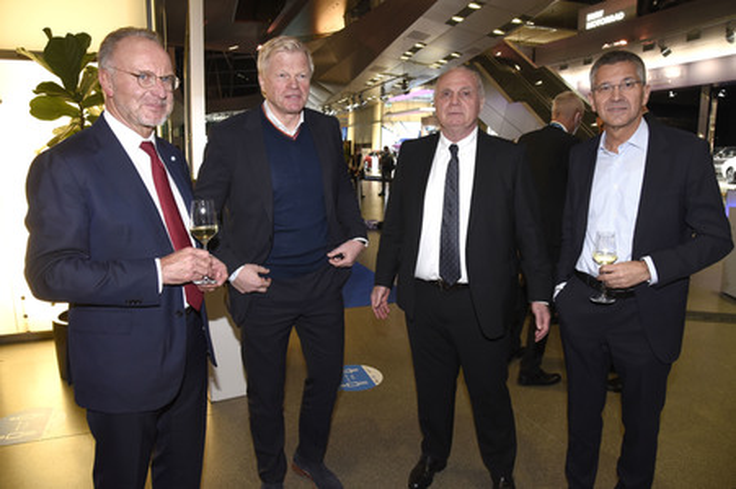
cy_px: 244
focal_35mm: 24
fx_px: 490
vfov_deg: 53.1
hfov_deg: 73.8
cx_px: 368
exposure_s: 1/80
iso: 1600
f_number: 6.3
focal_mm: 24
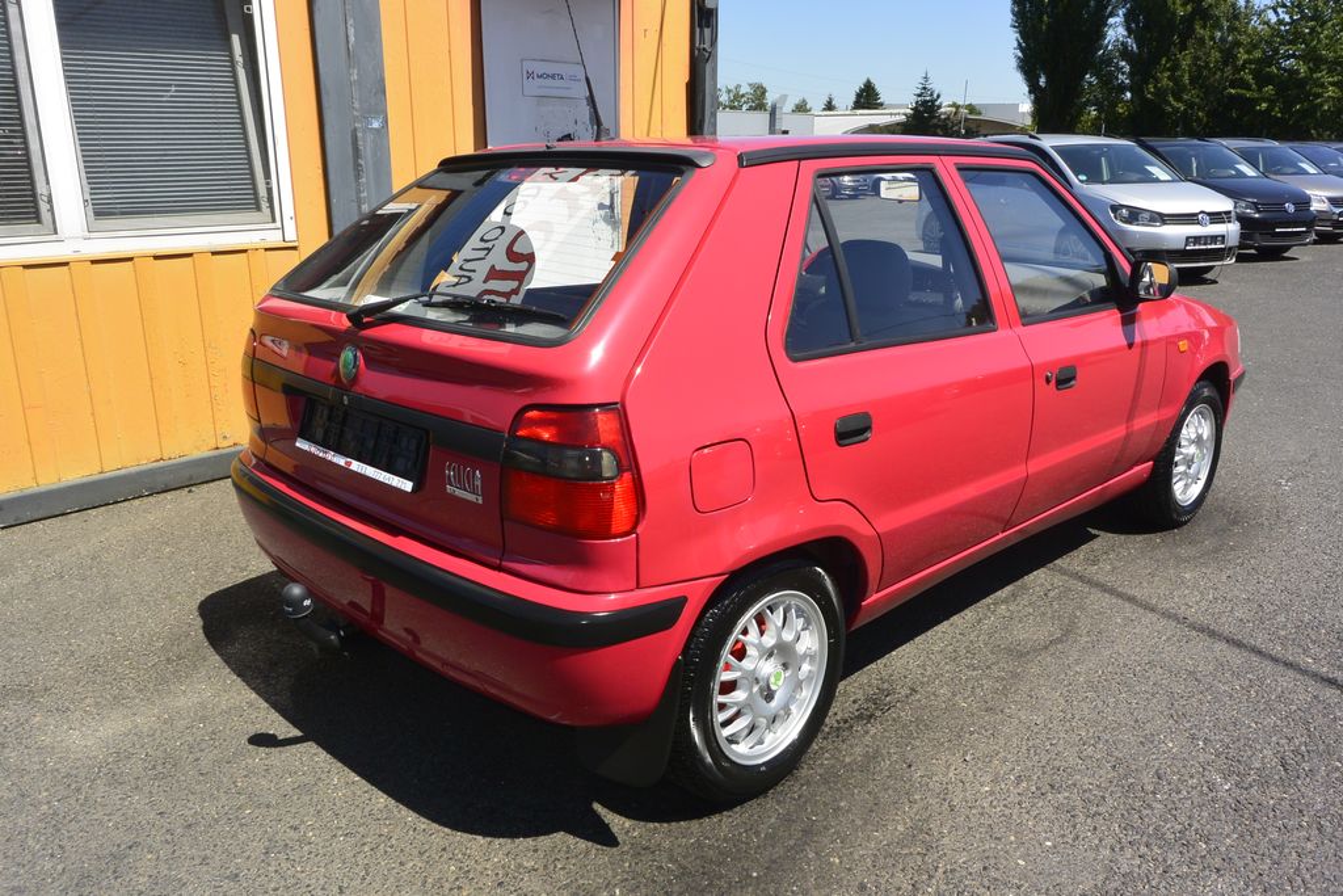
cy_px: 448
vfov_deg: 47.9
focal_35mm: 27
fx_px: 1007
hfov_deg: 67.4
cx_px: 672
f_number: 9
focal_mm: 10
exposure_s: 1/250
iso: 160
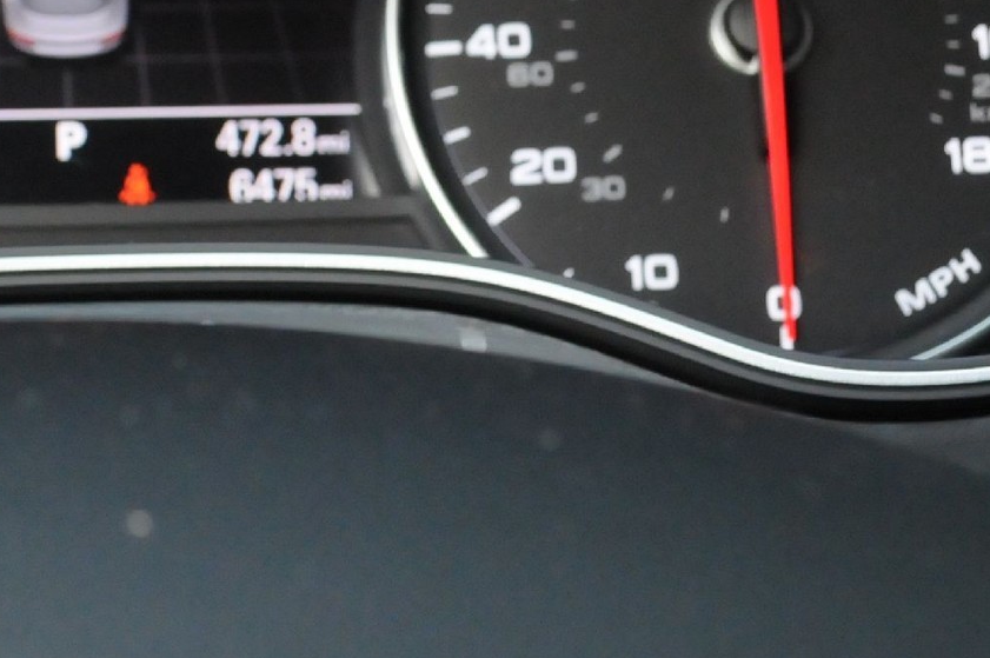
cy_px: -91
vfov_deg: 12.5
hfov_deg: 18.8
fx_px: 2940
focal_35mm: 107
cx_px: 80
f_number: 5.6
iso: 2000
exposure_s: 1/80
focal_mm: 24
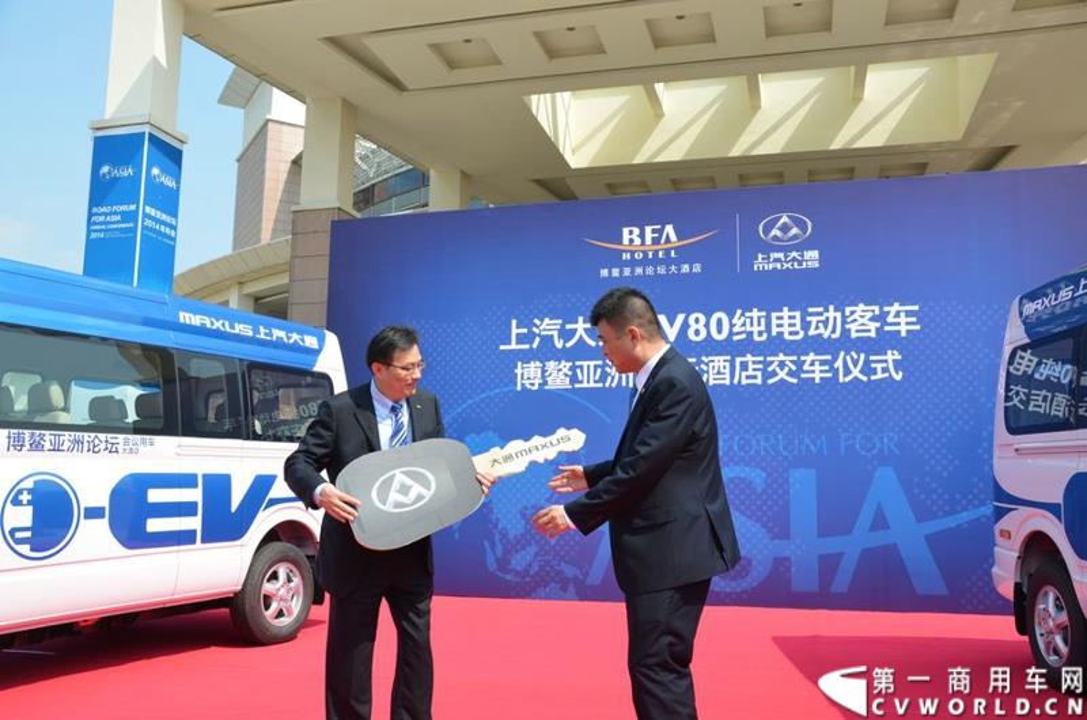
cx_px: 544
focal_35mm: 32
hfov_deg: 59.6
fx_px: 949
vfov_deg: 41.5
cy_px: 360
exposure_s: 1/250
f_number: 8
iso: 125
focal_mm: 21
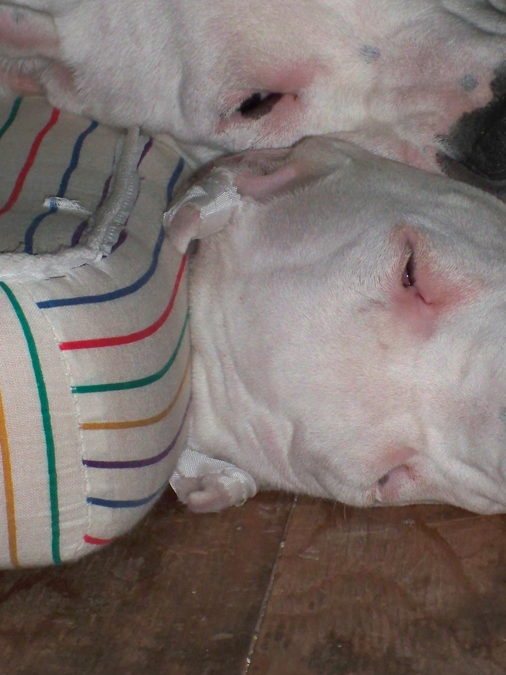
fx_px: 3722
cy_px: 176
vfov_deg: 10.3
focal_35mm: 191
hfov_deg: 7.8
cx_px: 344
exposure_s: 1/100
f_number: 5.7
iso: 200
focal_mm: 18.8
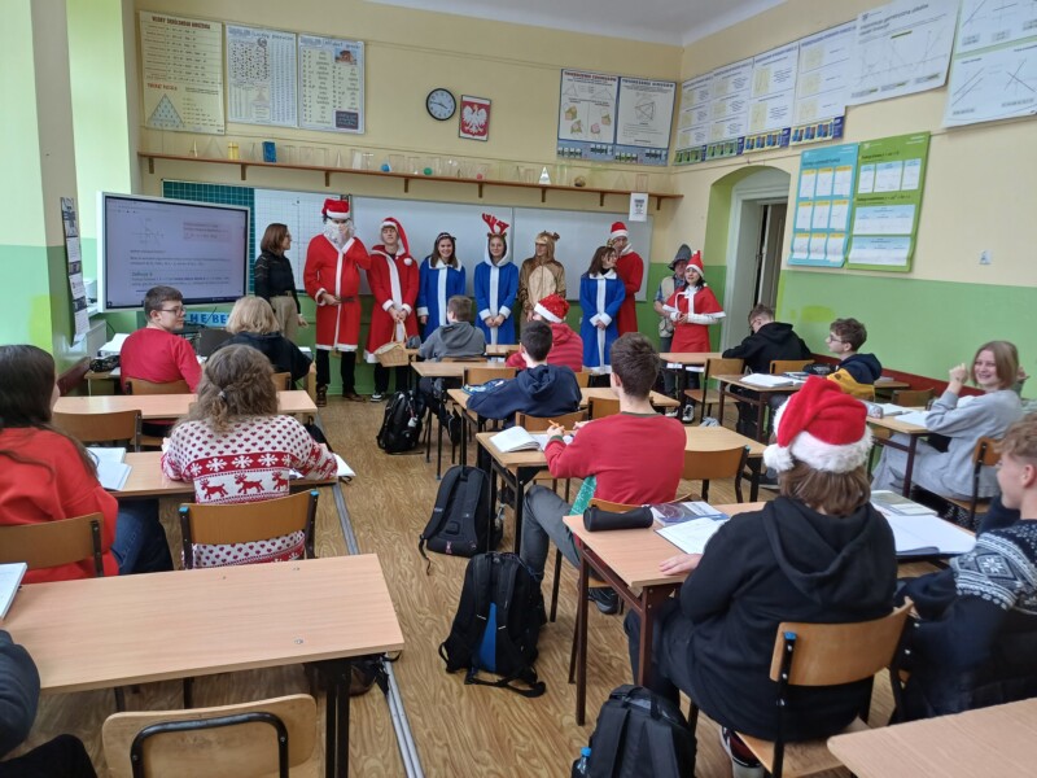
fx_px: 749
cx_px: 518
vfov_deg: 54.9
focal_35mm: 25
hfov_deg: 69.4
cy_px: 389
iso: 125
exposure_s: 1/50
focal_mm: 4.65
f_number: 1.8
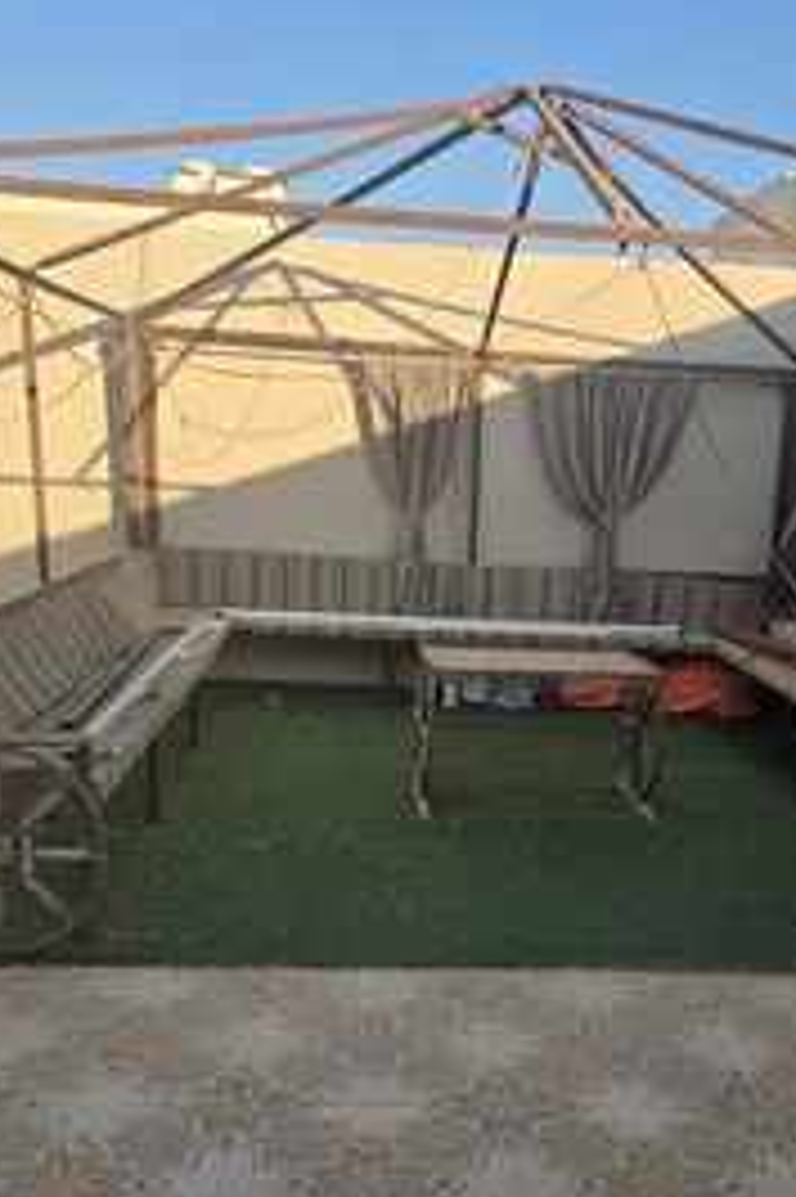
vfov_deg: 52.8
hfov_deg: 36.6
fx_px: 1195
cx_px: 495
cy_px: 711
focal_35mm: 36
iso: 12
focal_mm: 6.3
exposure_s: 1/449
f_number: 1.7
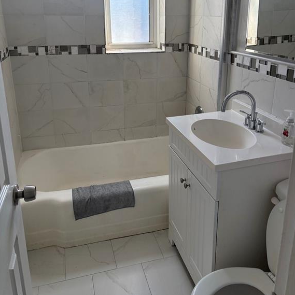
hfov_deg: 52.5
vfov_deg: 51.7
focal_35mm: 31
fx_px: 299
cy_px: 103
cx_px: 148
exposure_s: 1/230
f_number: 1.6
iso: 80
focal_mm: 5.96
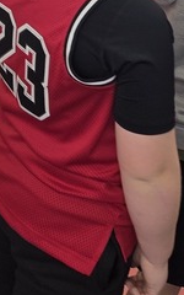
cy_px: -141
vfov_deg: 18.0
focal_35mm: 104
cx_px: -67
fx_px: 834
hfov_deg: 12.1
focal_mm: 5.4
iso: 80
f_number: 1.8
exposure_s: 1/120
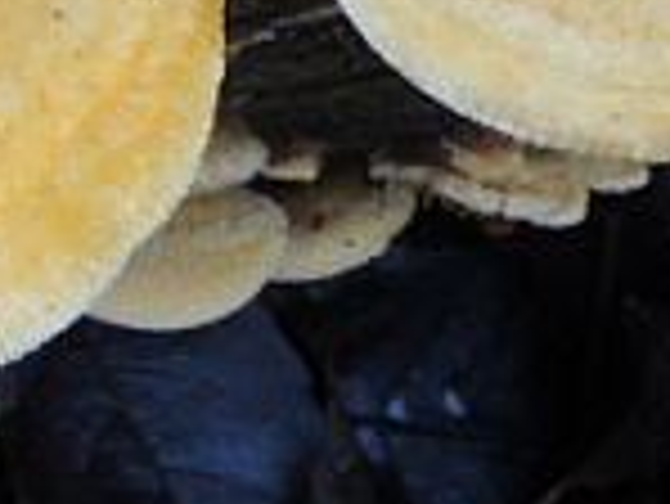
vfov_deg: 7.8
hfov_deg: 10.1
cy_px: -320
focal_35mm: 185
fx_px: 3584
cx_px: -531
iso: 100
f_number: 7.6
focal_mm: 7.6
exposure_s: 1/15
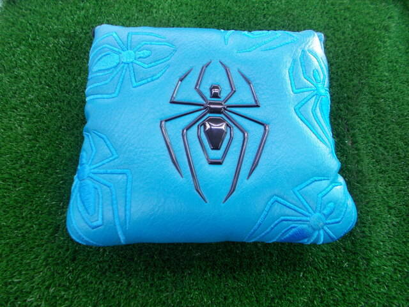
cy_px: 154
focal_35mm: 26
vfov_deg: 53.1
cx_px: 204
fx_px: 307
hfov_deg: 67.3
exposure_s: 1/25
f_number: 3.2
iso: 125
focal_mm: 4.6
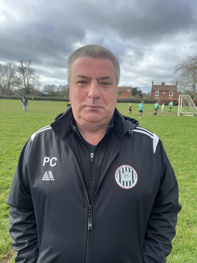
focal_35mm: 26
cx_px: 98
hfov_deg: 53.1
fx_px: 197
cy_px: 132
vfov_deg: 67.3
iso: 50
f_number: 1.5
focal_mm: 5.7
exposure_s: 1/1079
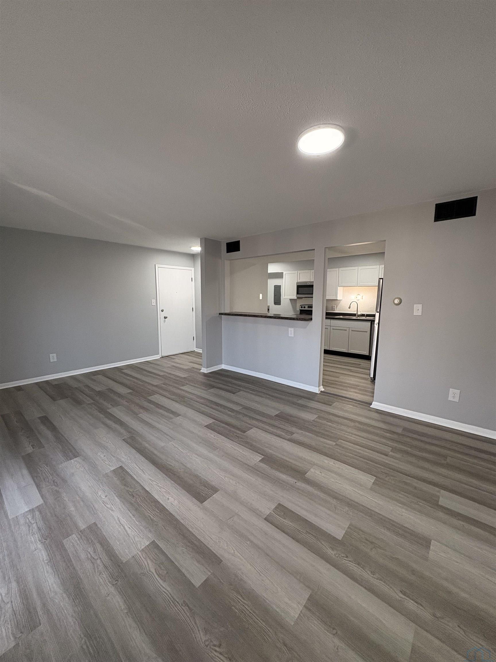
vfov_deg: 102.1
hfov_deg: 85.7
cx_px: 248
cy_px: 331
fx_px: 267
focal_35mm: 14
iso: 200
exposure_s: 1/120
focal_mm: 2.22
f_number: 2.2
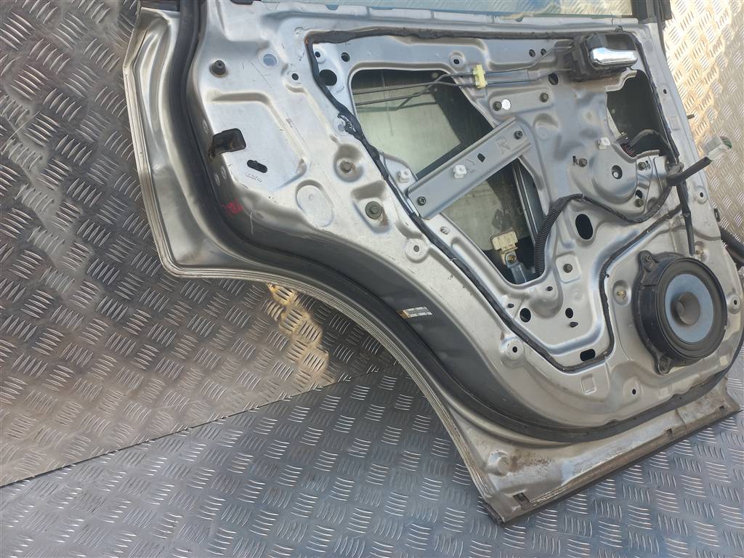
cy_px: 279
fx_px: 537
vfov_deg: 54.9
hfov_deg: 69.4
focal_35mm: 25
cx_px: 372
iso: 40
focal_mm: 4.6
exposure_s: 1/100
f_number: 1.8
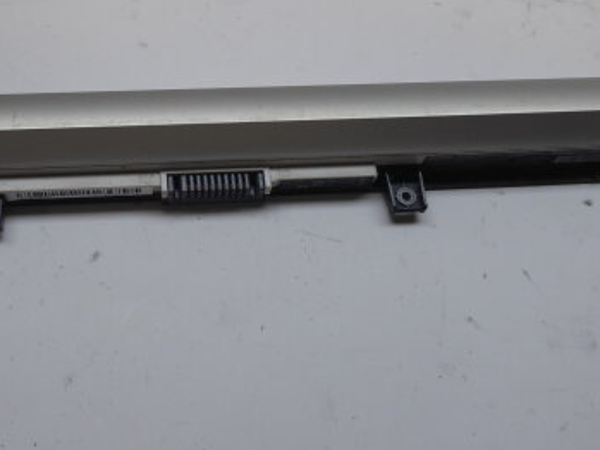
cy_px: 173
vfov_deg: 33.5
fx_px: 746
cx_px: 196
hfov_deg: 43.2
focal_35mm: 43
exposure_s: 1/125
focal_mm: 4.3
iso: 80
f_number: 3.3
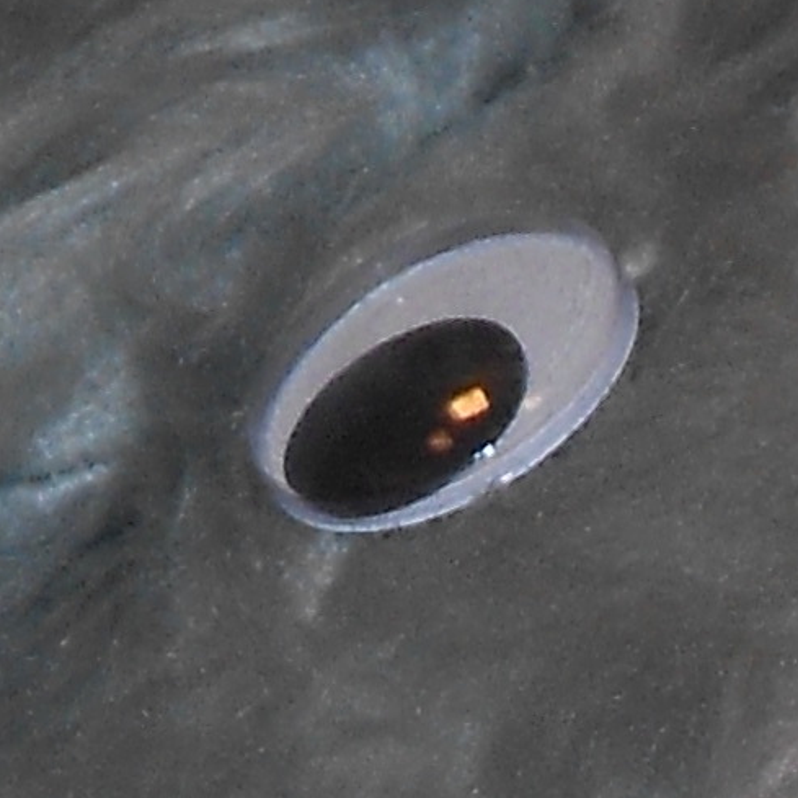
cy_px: 2015
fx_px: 8763
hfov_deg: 5.2
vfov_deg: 5.0
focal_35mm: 336
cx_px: 787
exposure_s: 1/30
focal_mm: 7.9
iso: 80
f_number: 4.2
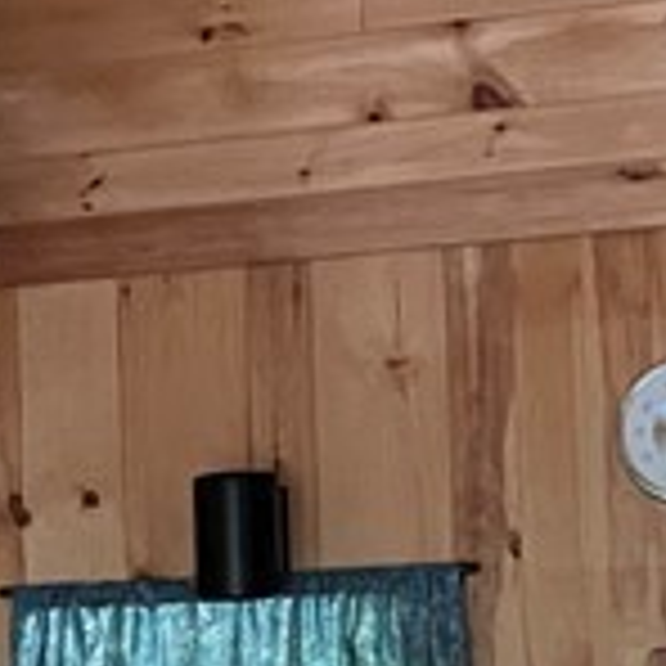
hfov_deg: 10.0
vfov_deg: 10.9
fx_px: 3461
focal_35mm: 159
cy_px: 716
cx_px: -752
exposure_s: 1/40
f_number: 1.6
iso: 500
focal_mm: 4.2
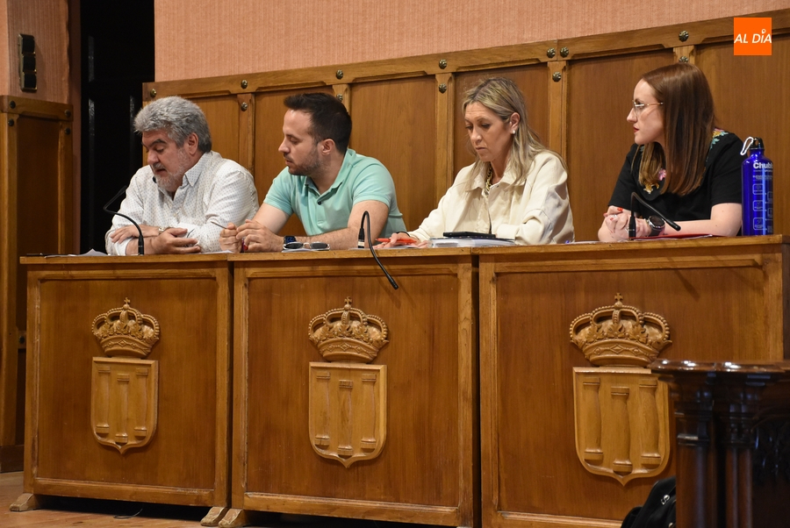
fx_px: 1845
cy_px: 264
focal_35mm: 84
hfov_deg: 24.2
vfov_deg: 16.3
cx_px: 395
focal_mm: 56
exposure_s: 1/60
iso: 2500
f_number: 4.8
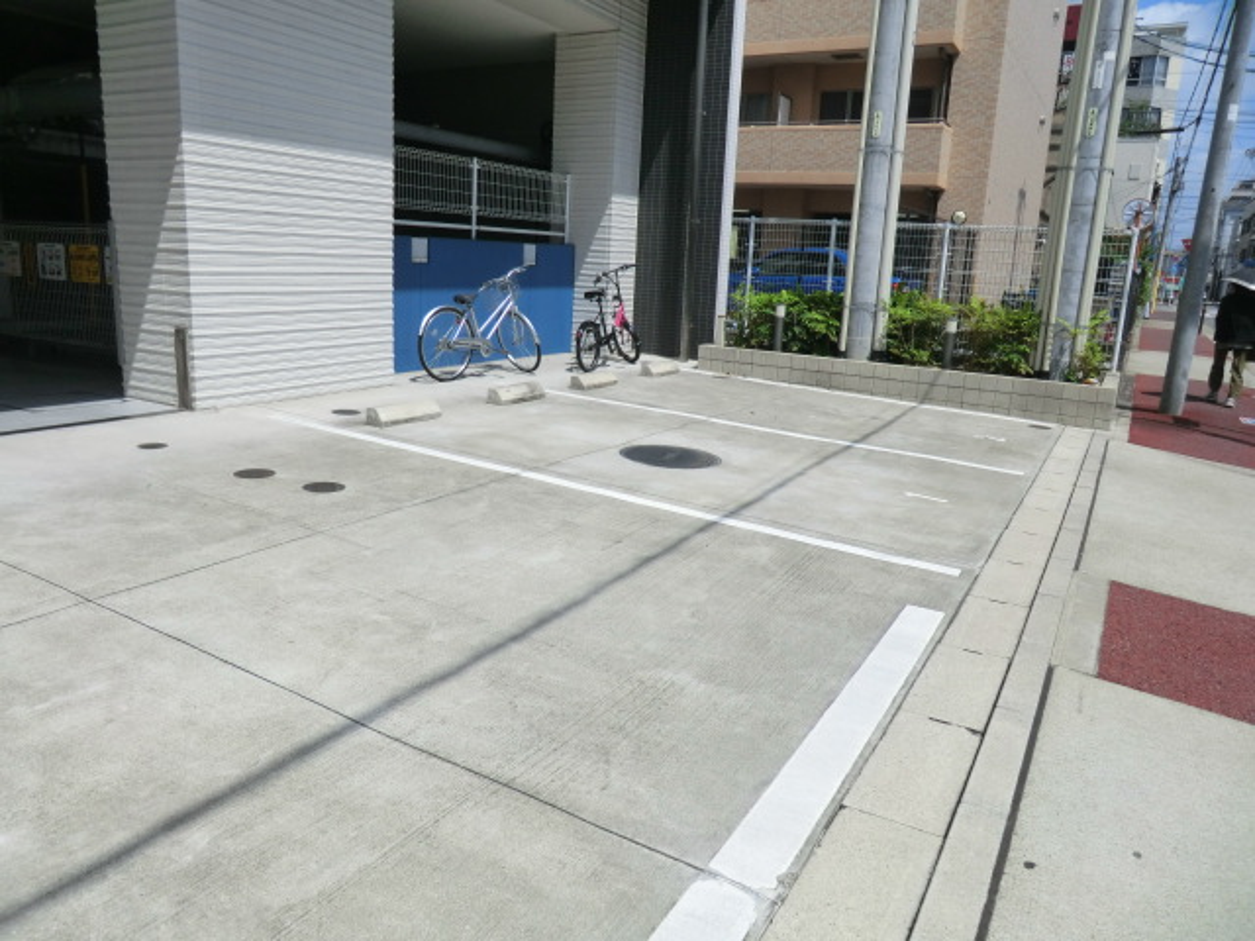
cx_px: 628
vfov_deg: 56.8
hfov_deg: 71.6
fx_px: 870
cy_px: 470
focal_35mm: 24
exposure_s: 1/320
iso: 80
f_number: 7.5
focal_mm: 4.3
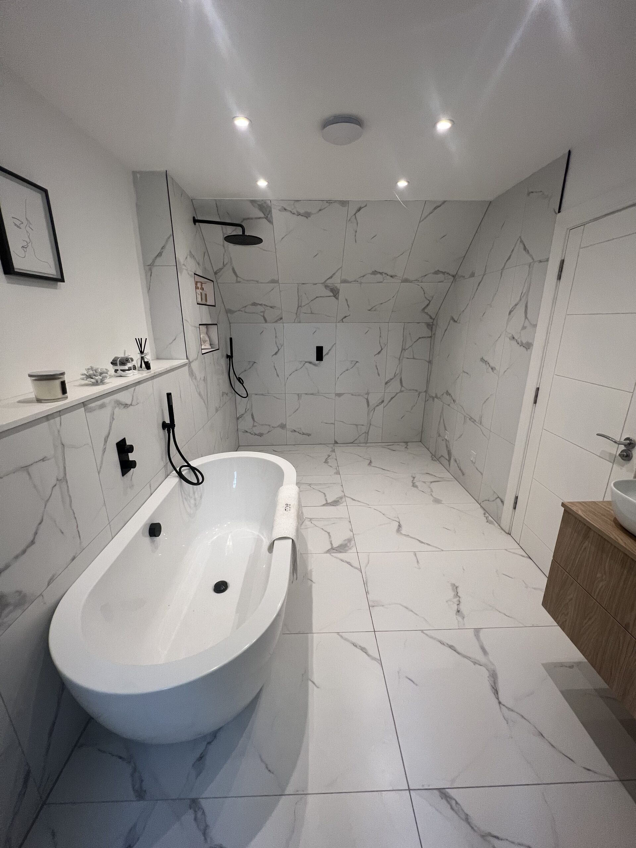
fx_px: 318
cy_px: 424
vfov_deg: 106.2
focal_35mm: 13
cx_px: 318
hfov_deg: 89.9
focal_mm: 1.57
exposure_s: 1/100
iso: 80
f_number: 1.8
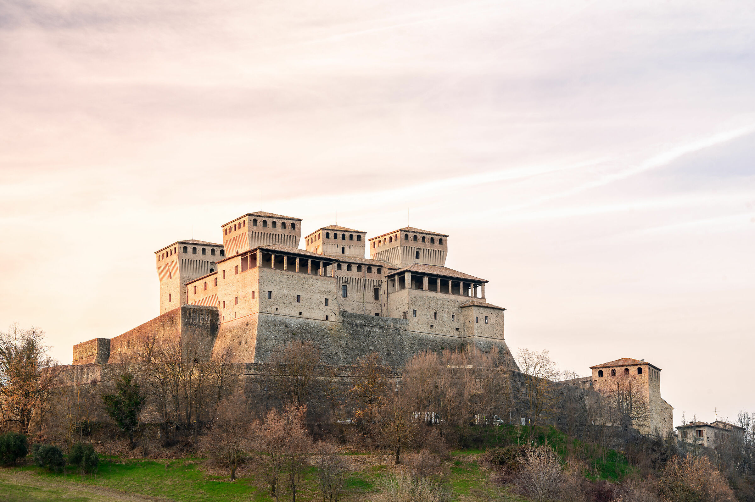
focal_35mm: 85
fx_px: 1781
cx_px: 378
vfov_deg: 16.1
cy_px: 251
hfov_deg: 23.9
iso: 100
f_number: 11
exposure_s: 1/5
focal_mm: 85
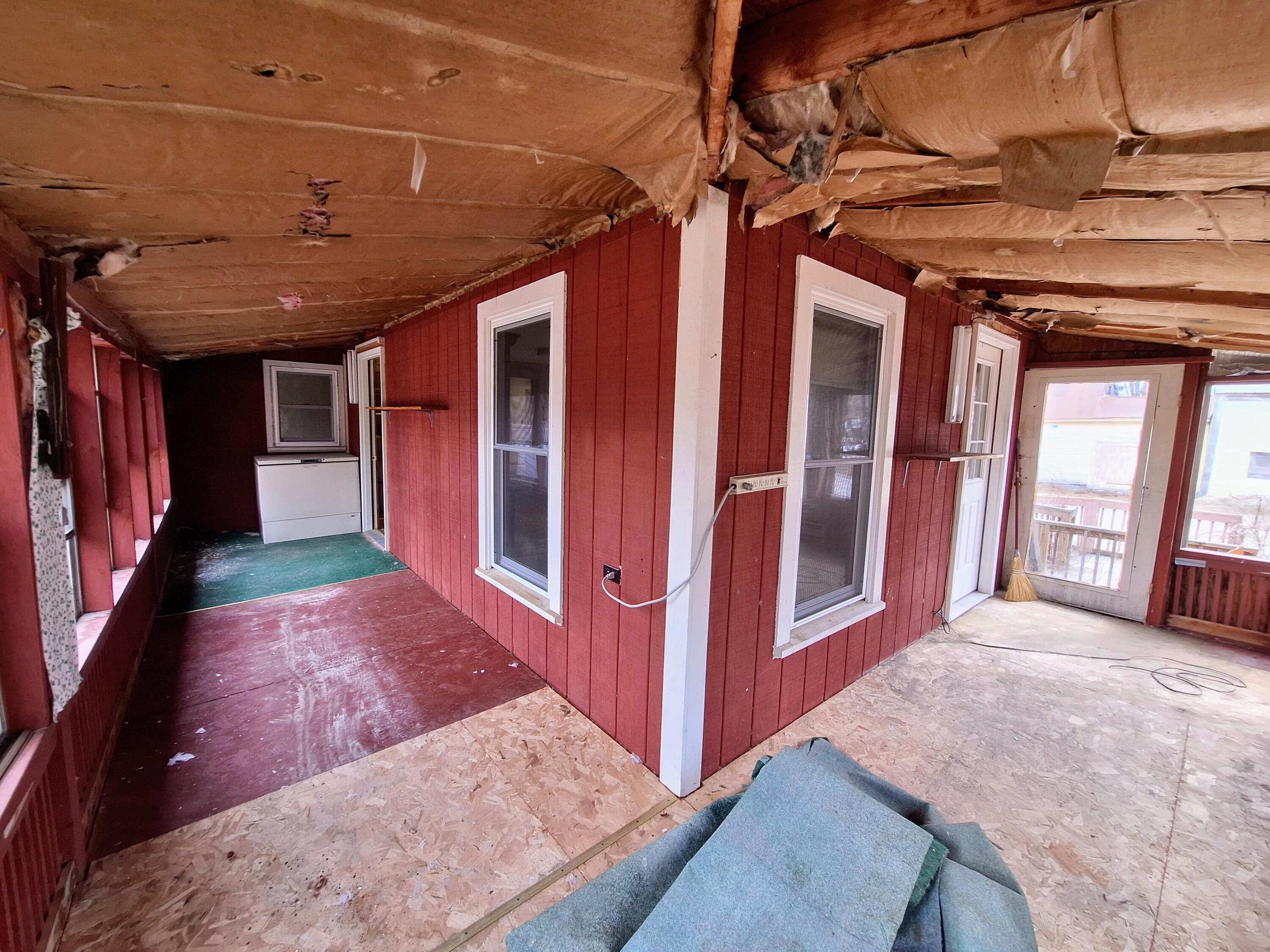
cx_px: 635
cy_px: 476
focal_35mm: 13
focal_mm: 1.74
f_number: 2.2
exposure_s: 1/120
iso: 64
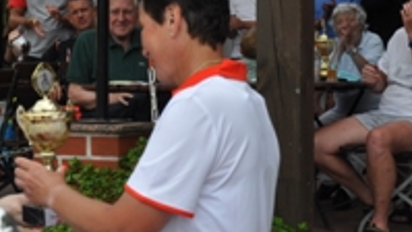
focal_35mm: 92
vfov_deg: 13.1
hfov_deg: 23.1
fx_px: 1005
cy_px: 46
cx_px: 145
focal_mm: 26
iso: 400
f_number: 5.6
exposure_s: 1/1250
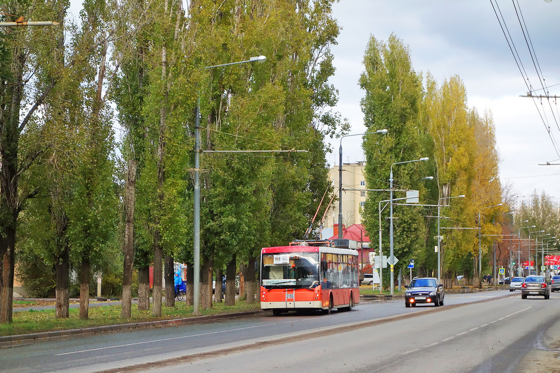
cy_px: 186
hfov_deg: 20.4
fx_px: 1555
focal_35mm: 100
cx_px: 280
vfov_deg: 13.7
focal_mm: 37.1
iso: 500
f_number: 4.9
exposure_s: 1/500
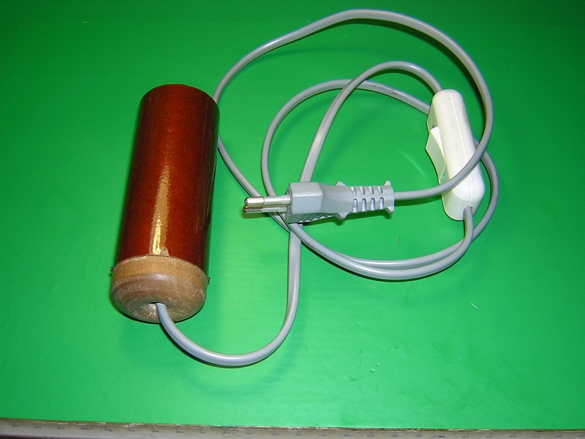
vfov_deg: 39.7
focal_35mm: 36
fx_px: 608
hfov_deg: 51.4
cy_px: 220
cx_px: 292
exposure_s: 1/60.1
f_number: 5.2
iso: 100
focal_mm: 4.7
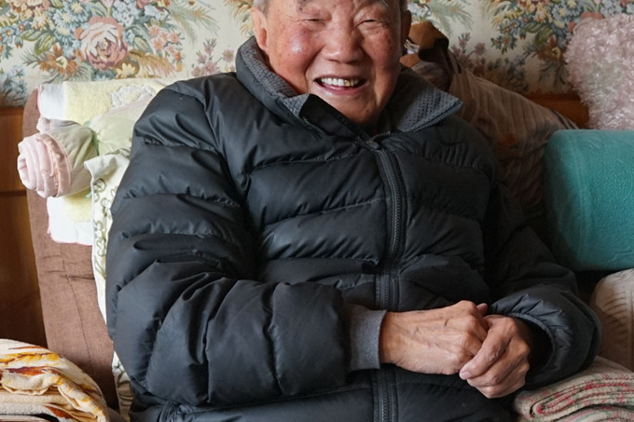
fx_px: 1708
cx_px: 506
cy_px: 304
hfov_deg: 20.8
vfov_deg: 14.1
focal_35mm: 97
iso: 1000
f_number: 4
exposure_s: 1/160
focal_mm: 33
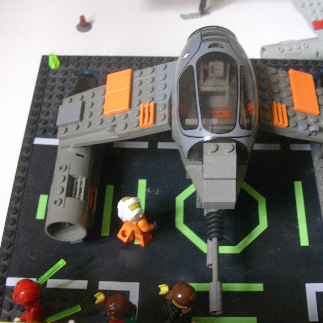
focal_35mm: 54
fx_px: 570
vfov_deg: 31.6
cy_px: 161
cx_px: 206
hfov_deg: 31.5
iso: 70
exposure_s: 1/10
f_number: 2.9
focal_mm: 6.7
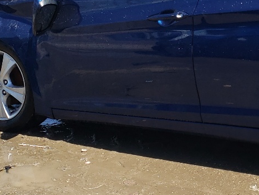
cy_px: 36
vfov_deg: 16.5
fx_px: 666
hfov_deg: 20.8
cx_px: 291
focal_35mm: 89
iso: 50
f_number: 1.5
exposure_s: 1/2000
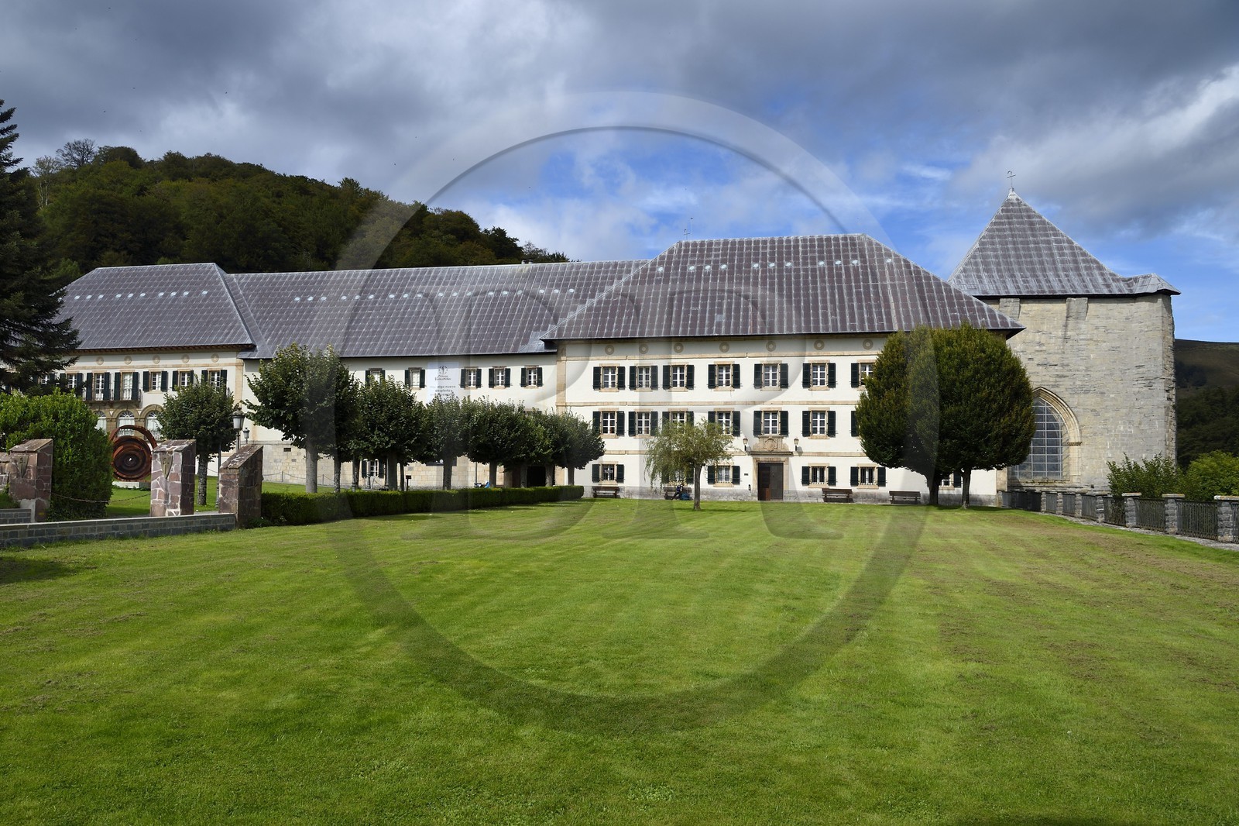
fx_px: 929
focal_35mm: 27
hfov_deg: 67.4
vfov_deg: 47.9
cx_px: 620
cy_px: 413
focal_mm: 27
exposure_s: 1/250
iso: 200
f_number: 13
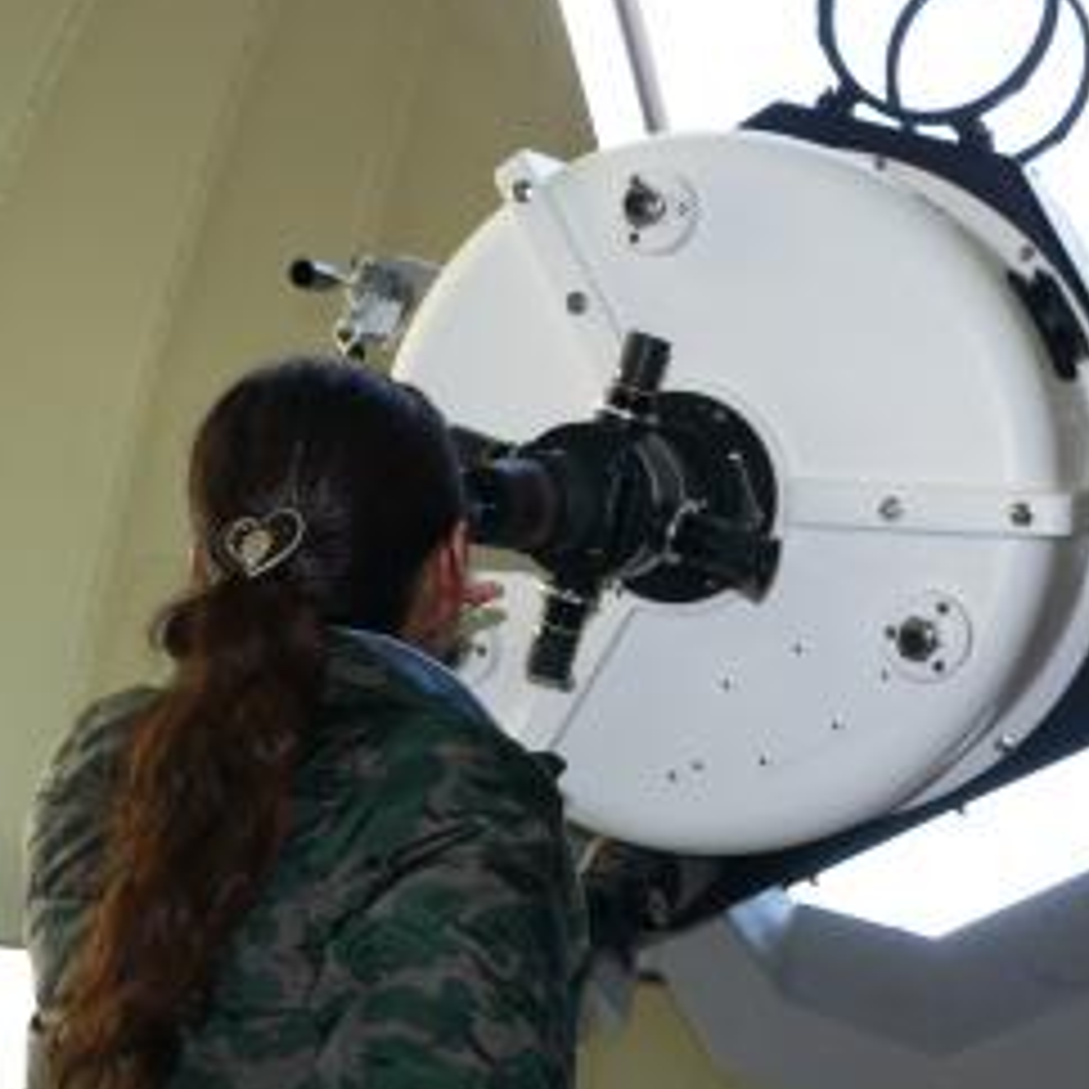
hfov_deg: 34.4
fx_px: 1744
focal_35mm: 49
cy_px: 585
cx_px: 711
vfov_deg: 34.7
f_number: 4.5
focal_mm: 15
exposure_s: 1/100
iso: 100
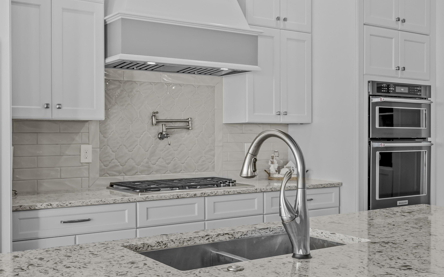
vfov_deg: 29.2
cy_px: 141
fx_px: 532
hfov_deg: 45.3
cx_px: 221
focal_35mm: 44
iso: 100
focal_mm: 29
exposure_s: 1/3
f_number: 8
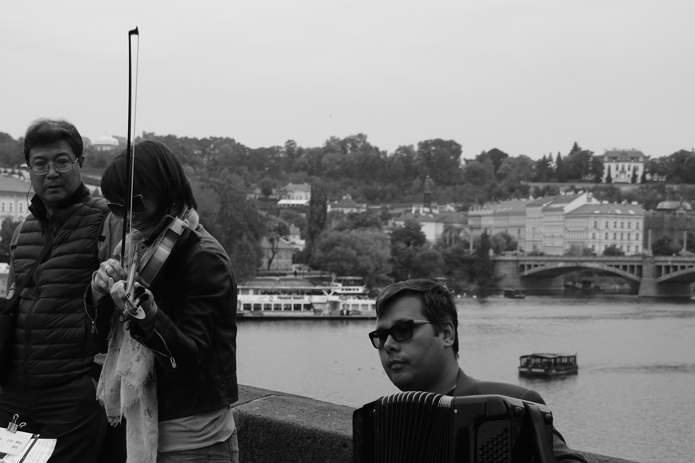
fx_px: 1428
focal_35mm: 74
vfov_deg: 18.4
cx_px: 270
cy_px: 264
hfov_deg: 27.3
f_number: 5.6
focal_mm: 40
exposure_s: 1/200
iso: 250
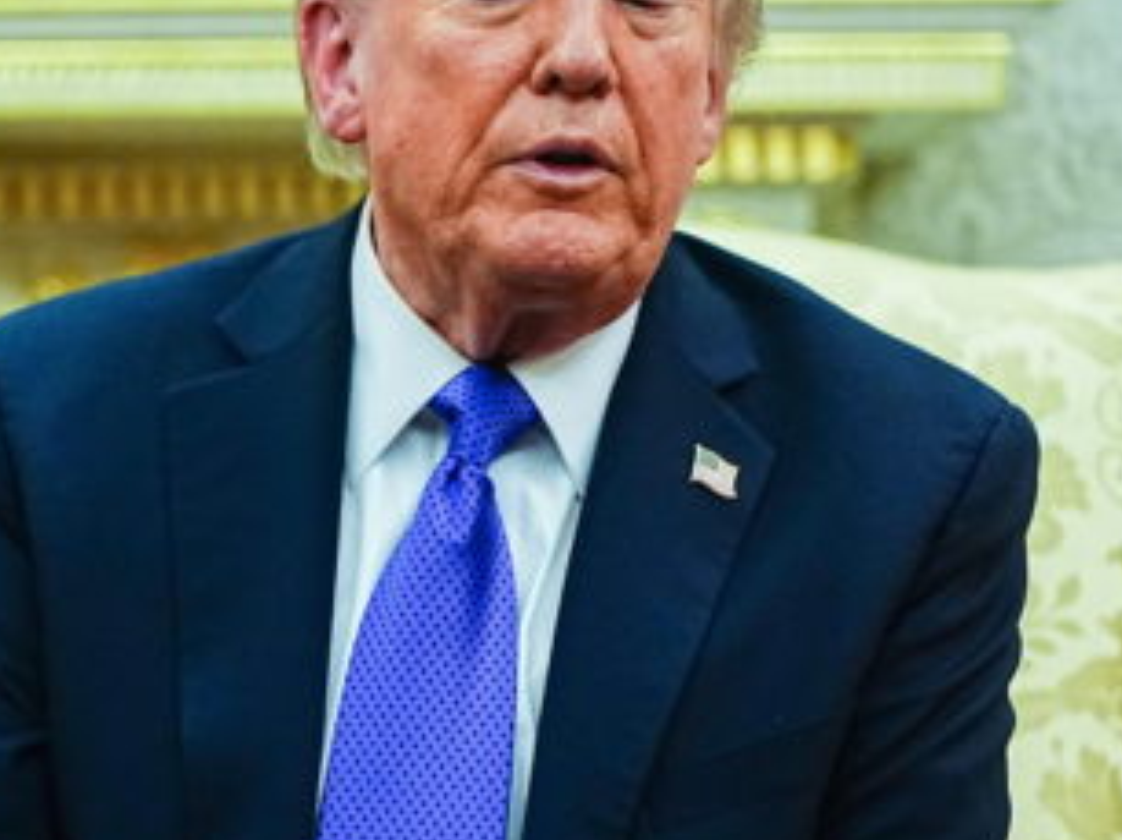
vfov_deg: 6.7
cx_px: -565
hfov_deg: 8.8
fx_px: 7125
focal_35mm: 220
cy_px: 794
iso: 2000
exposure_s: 1/400
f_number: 2
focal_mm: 70
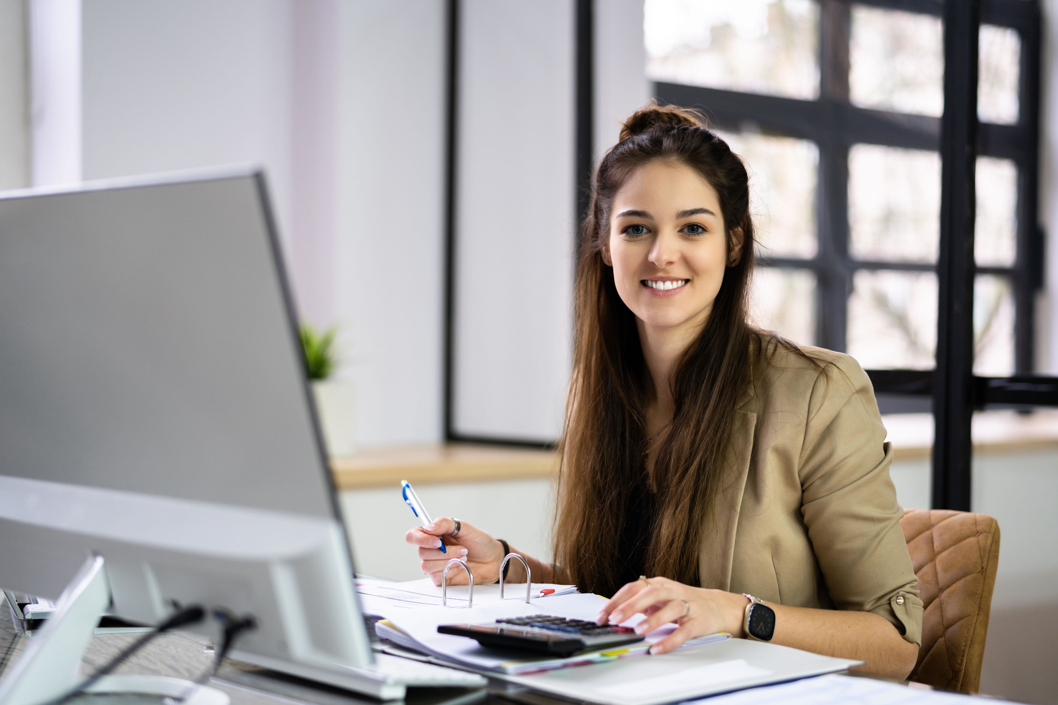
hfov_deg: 34.5
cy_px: 398
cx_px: 524
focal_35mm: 58
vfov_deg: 23.4
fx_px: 1704
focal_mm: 50
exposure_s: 1/160
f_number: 1.4
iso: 250
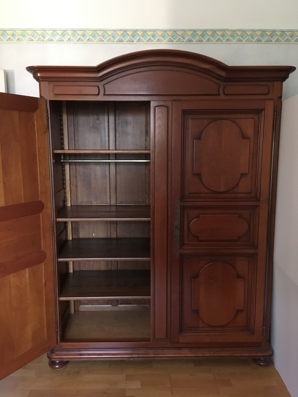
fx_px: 333
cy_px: 198
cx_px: 149
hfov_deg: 48.2
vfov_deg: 61.7
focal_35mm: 29
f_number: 2.2
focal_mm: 4.15
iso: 320
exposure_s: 1/17
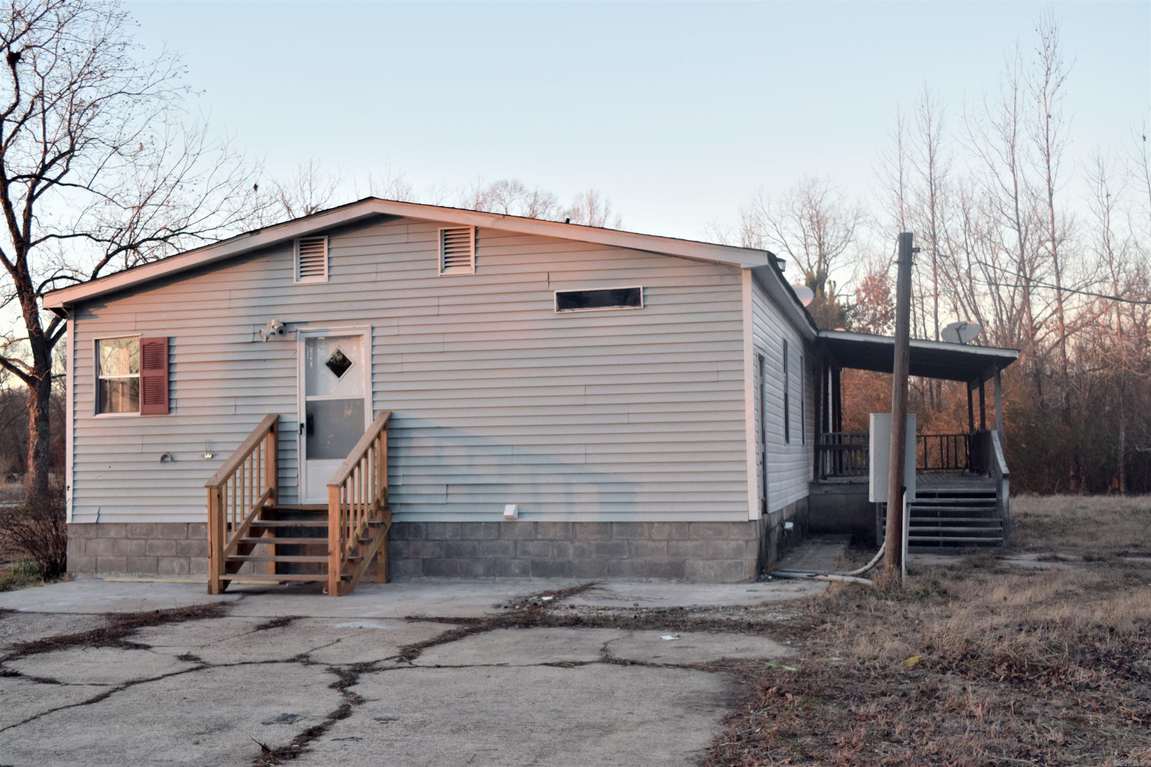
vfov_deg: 34.2
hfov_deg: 49.6
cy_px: 384
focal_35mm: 39
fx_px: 1247
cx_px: 576
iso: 800
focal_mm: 26
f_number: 5.6
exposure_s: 1/250
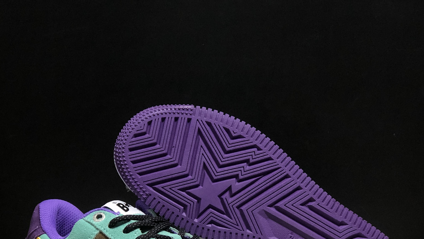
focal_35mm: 81
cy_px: 208
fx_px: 911
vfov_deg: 14.8
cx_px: 212
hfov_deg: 26.2
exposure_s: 1/30
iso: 100
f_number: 2.8
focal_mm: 6.6
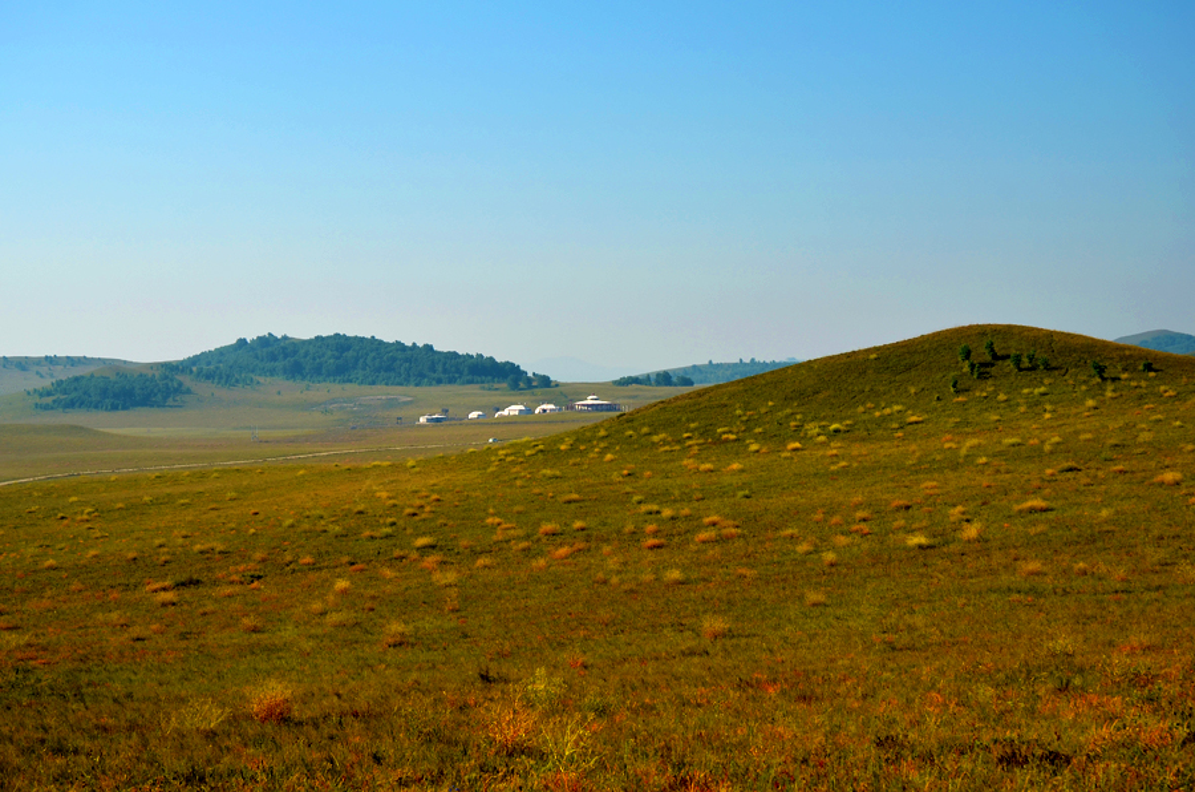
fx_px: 1888
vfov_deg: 23.7
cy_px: 396
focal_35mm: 57
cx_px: 598
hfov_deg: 35.1
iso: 100
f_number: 7.1
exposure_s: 1/400
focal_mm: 38
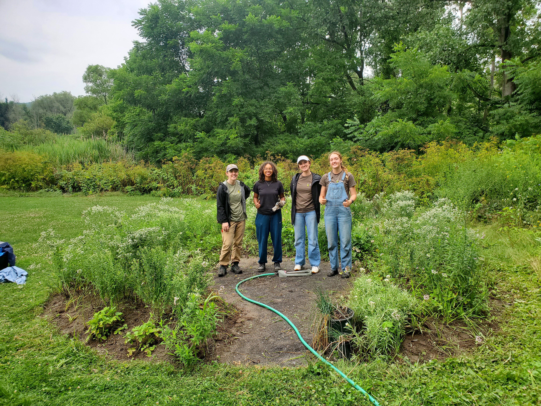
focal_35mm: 26
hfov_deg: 67.3
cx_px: 270
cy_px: 203
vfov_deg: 53.1
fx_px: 406
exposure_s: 1/472
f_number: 2.4
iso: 50
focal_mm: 4.3
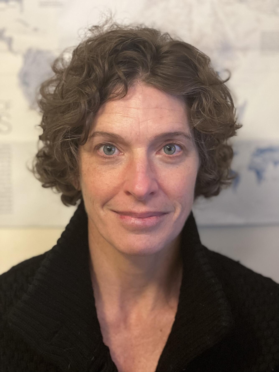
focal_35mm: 77
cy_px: 186
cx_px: 140
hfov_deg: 19.1
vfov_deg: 25.3
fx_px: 827
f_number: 2.8
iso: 400
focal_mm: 9
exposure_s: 1/16
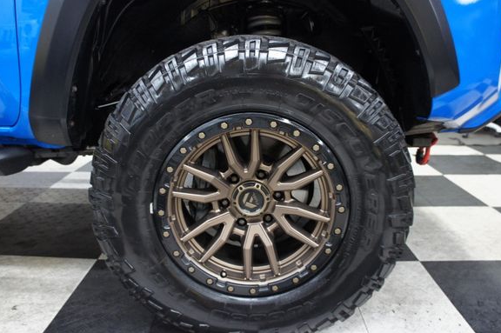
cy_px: 157
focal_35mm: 30
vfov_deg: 43.5
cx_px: 246
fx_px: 417
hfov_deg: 62.0
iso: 1000
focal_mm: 18
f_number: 3.5
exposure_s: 1/30
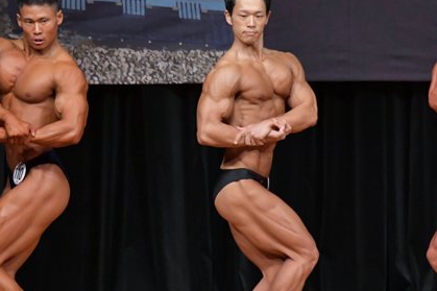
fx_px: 6055
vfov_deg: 2.8
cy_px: 192
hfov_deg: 4.1
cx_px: 123
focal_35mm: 499
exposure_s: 1/400
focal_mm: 180
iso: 5000
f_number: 5.6
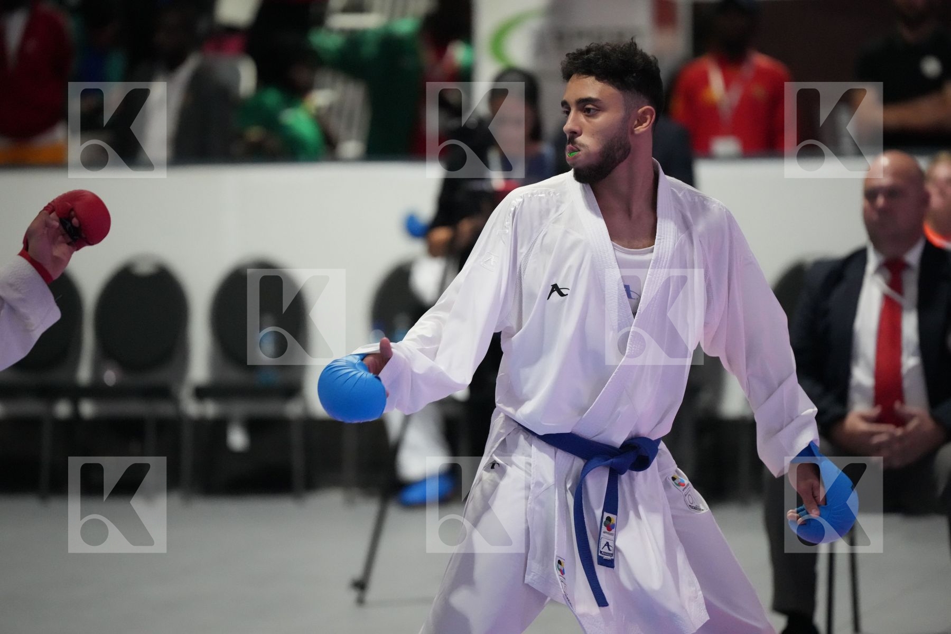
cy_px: 317
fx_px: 5283
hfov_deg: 10.3
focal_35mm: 200
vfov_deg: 6.9
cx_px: 476
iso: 10000
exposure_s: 1/800
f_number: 2.8
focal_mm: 200
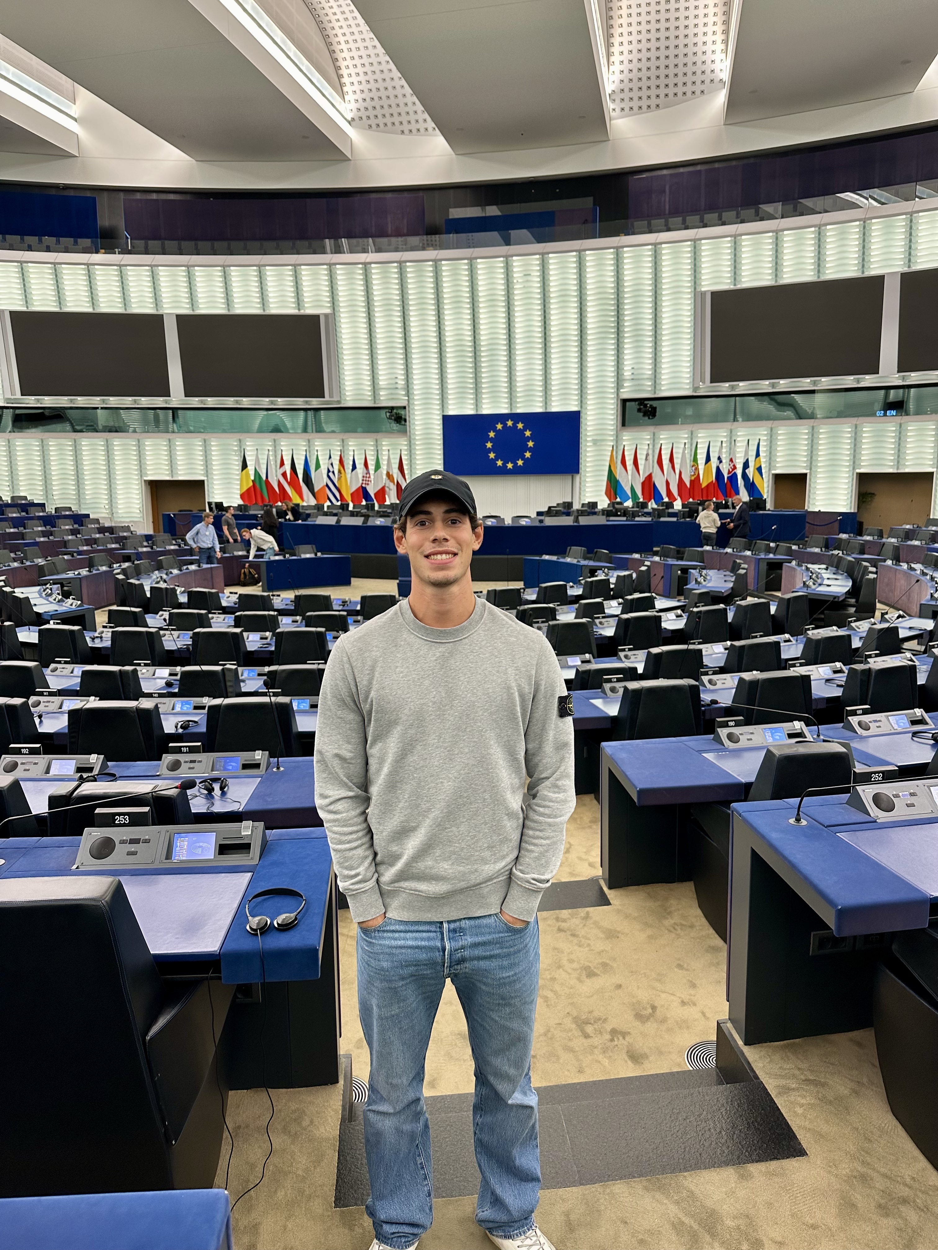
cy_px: 625
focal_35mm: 24
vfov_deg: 71.6
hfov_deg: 56.8
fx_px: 867
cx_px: 469
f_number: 1.78
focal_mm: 6.86
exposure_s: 1/118
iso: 125
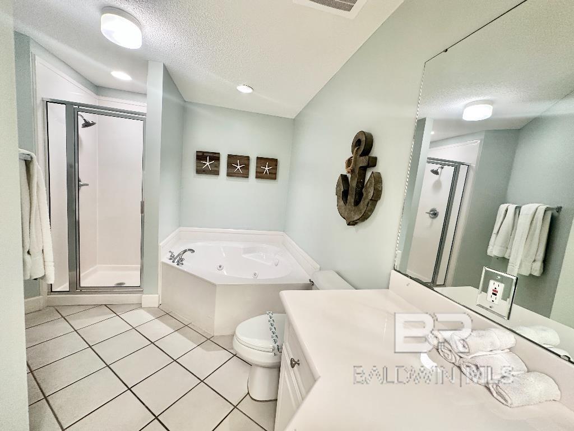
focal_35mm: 14
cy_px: 216
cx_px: 287
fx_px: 232
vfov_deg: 85.7
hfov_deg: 102.1
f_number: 2.2
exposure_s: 1/120
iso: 200
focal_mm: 2.22
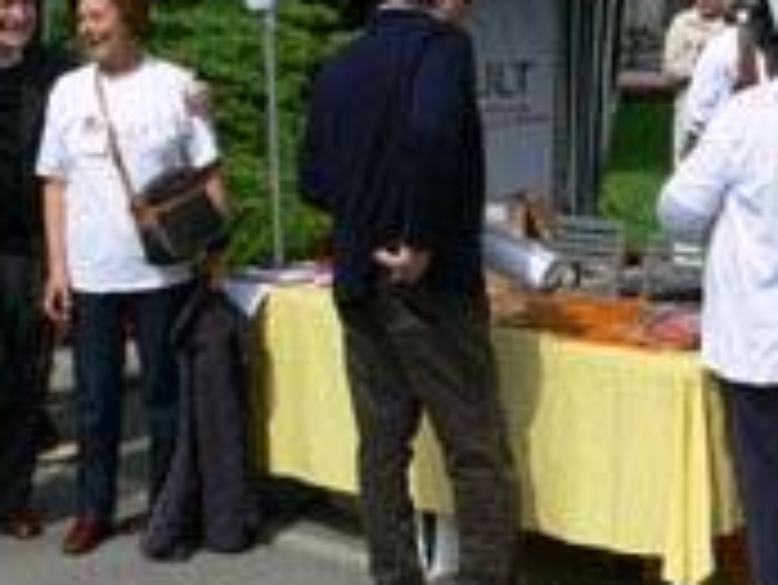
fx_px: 1822
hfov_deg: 23.8
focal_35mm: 81
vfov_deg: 18.2
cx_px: 603
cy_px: 176
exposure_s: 1/400
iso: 80
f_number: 5.6
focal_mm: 7.5
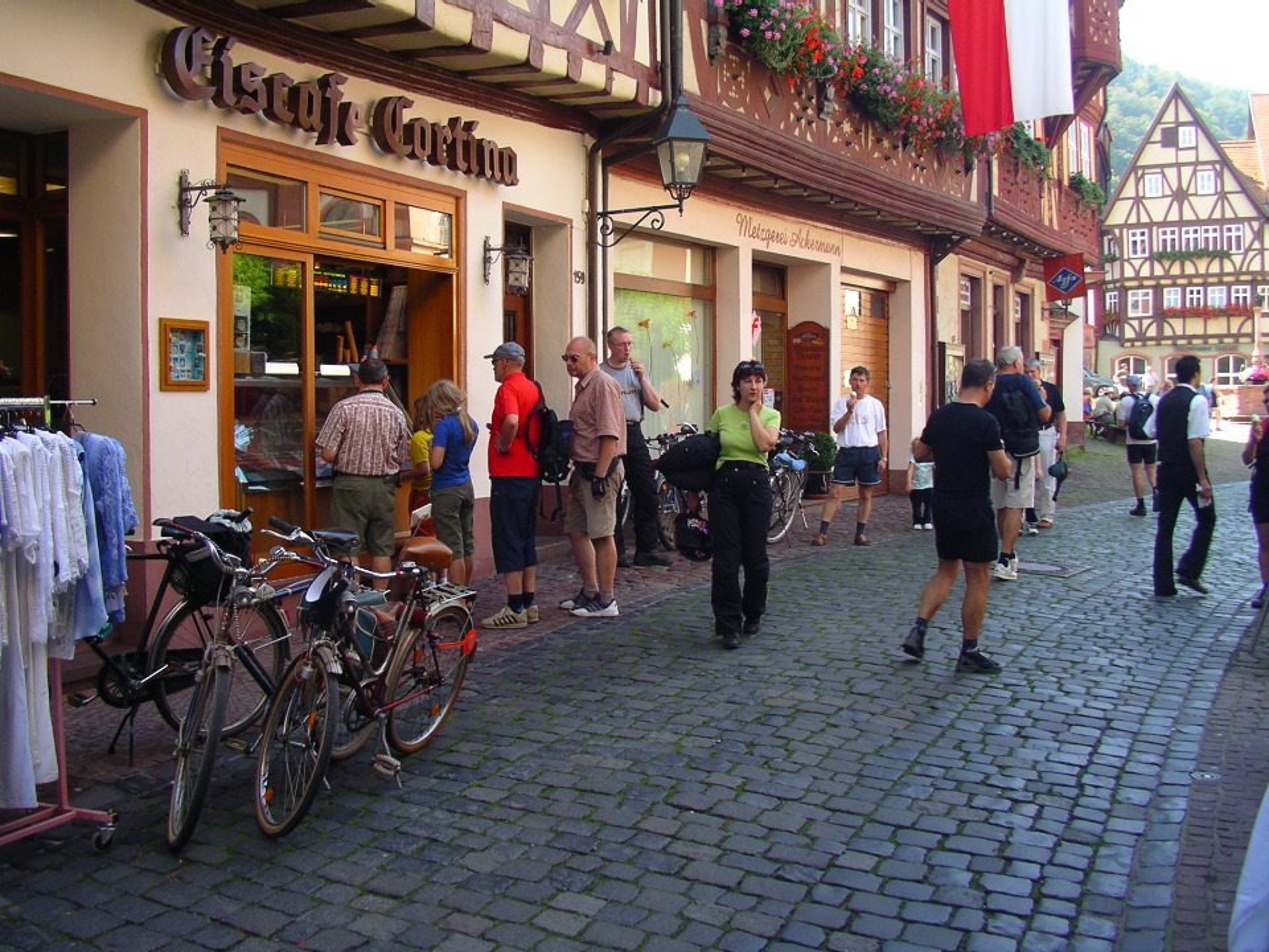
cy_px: 476
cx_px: 634
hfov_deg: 50.1
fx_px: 1356
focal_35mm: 37
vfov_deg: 38.7
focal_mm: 5.7
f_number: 2.8
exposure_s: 1/80
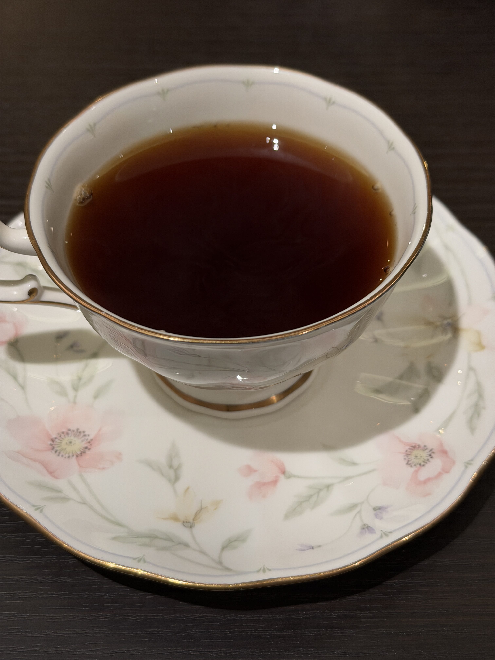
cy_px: 330
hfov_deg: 30.3
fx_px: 915
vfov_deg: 39.7
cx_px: 248
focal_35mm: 48
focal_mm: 6.76
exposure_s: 1/50
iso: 80
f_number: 1.78
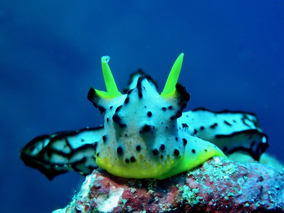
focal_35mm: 100
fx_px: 820
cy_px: 106
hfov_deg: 19.6
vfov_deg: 14.8
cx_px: 142
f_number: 6.3
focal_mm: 18
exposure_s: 1/200
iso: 200
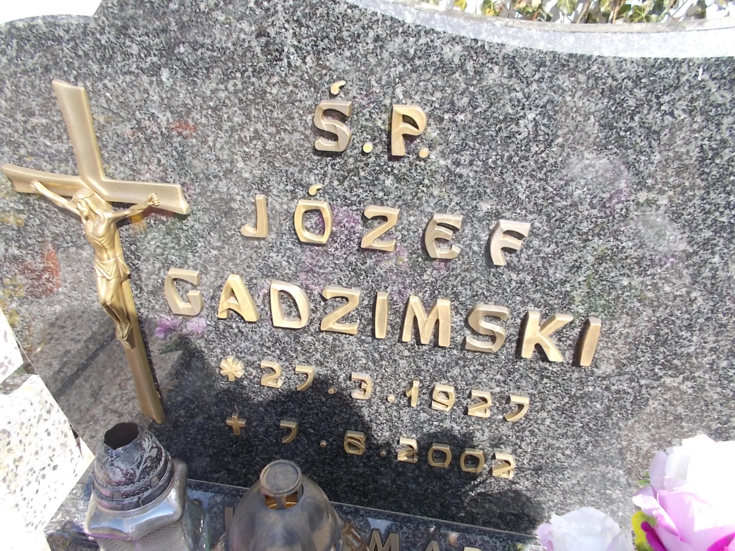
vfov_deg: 53.1
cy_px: 276
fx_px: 552
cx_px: 368
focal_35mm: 26
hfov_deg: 67.3
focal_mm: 4.6
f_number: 3.2
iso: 80
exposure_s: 1/250
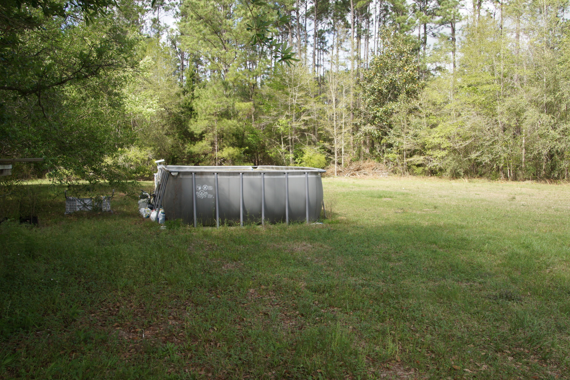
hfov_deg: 61.9
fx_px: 475
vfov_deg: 43.6
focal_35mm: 30
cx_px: 285
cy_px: 190
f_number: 9
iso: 200
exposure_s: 1/160
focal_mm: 20
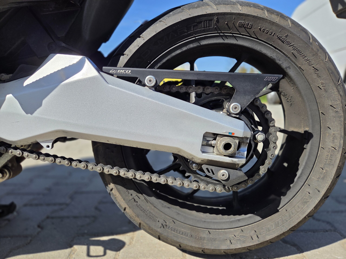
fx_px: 230
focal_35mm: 23
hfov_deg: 73.9
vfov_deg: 58.9
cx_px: 173
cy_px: 130
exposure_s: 1/4365
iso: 80
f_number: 1.8
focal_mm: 5.4
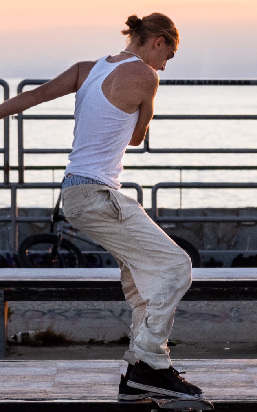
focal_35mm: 193
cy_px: 233
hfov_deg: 6.8
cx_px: 149
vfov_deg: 10.9
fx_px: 2163
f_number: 4
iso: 640
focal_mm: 55
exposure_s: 1/1000
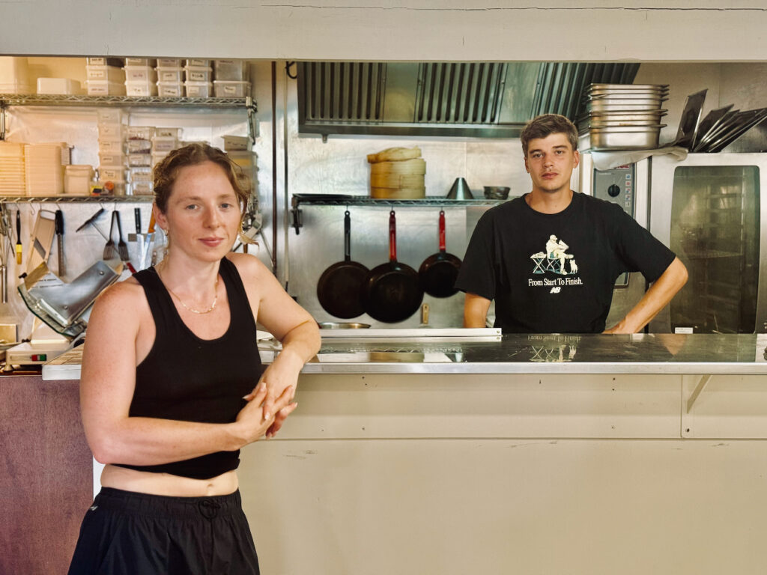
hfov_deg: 39.7
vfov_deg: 30.3
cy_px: 288
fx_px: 1064
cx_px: 384
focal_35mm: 48
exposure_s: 1/50
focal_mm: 6.76
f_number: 1.78
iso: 160
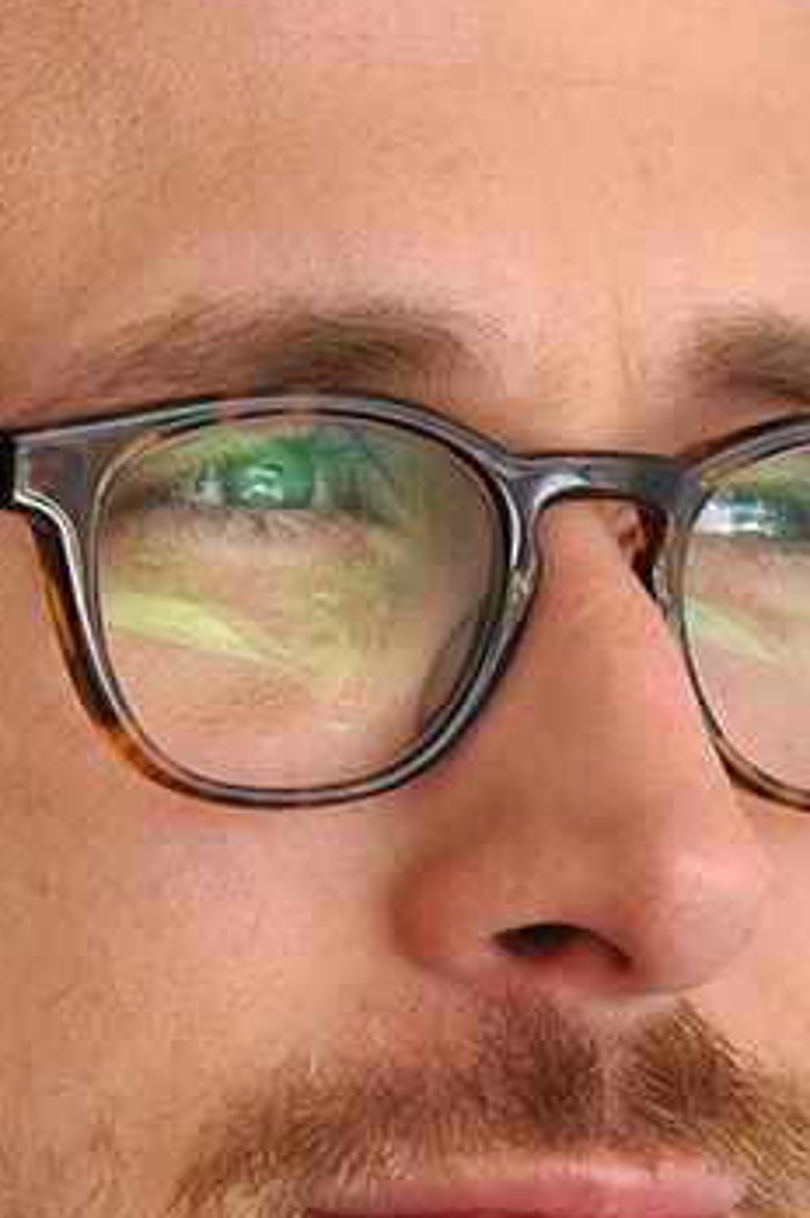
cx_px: 143
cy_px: 820
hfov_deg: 5.0
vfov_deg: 7.5
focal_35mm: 275
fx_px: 9299
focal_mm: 50
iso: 200
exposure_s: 1/80
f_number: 9
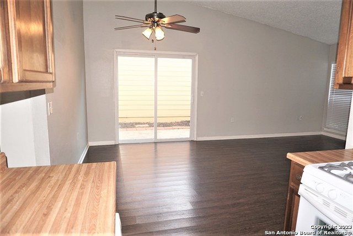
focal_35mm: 24
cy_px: 118
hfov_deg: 73.7
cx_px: 176
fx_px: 235
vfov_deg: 53.2
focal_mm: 16
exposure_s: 1/160
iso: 500
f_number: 4
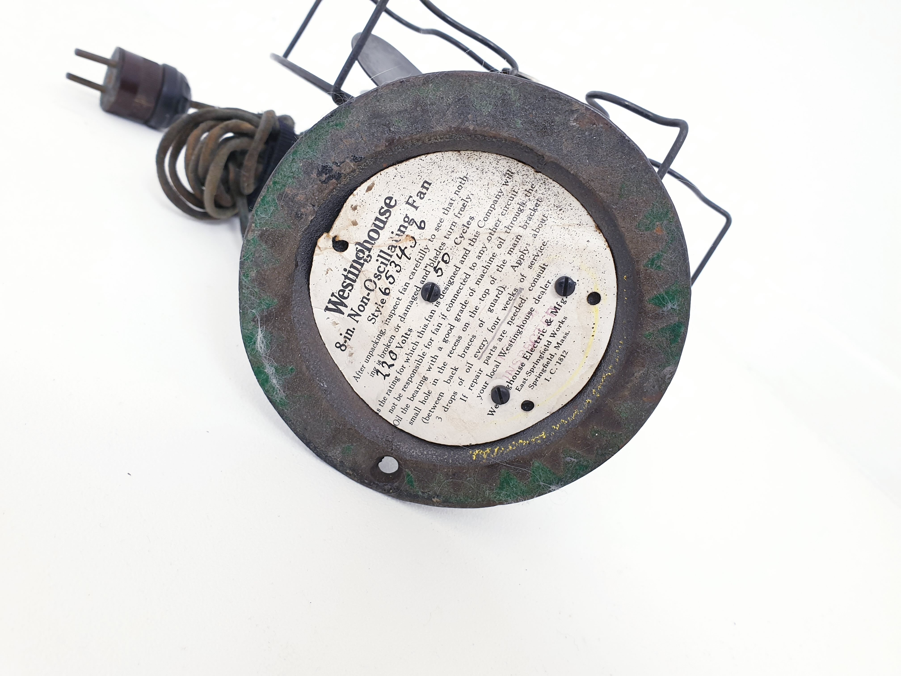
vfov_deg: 53.1
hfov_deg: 67.3
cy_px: 338
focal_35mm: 26
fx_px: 677
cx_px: 450
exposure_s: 1/50
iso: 200
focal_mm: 4.3
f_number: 2.4
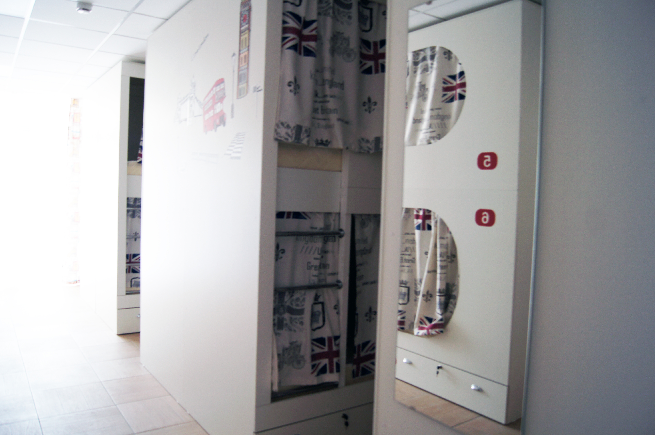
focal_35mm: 27
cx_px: 328
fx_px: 491
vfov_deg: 47.8
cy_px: 218
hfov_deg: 67.4
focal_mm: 18
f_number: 3.5
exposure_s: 1/30
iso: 250
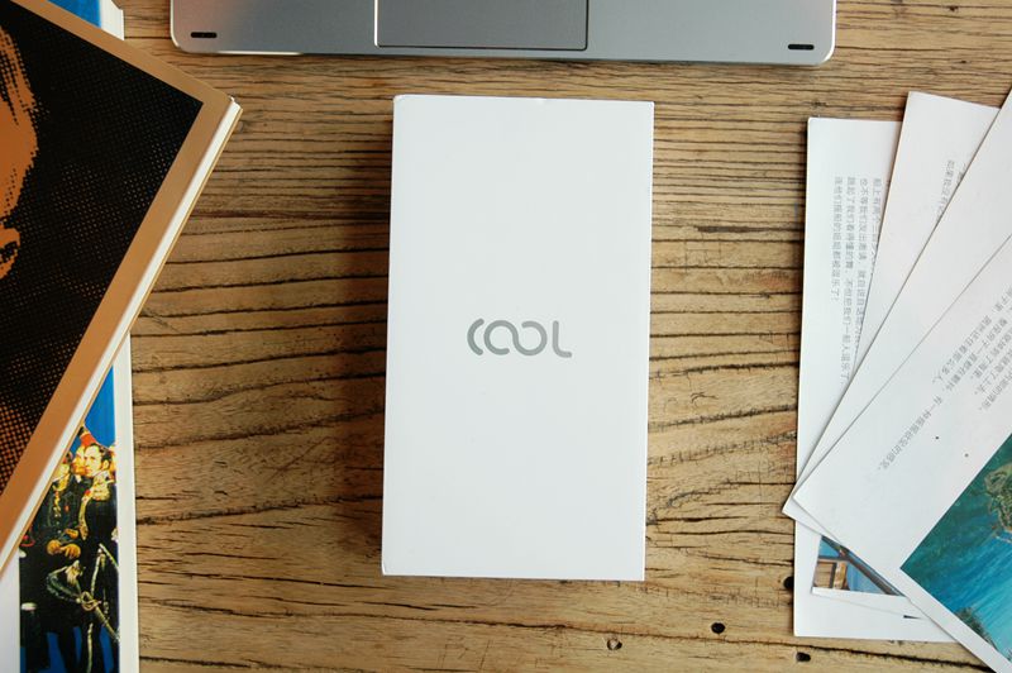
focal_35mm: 46
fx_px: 1306
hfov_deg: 42.4
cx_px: 506
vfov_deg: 28.9
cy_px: 336
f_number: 4.5
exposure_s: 1/60
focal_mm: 31
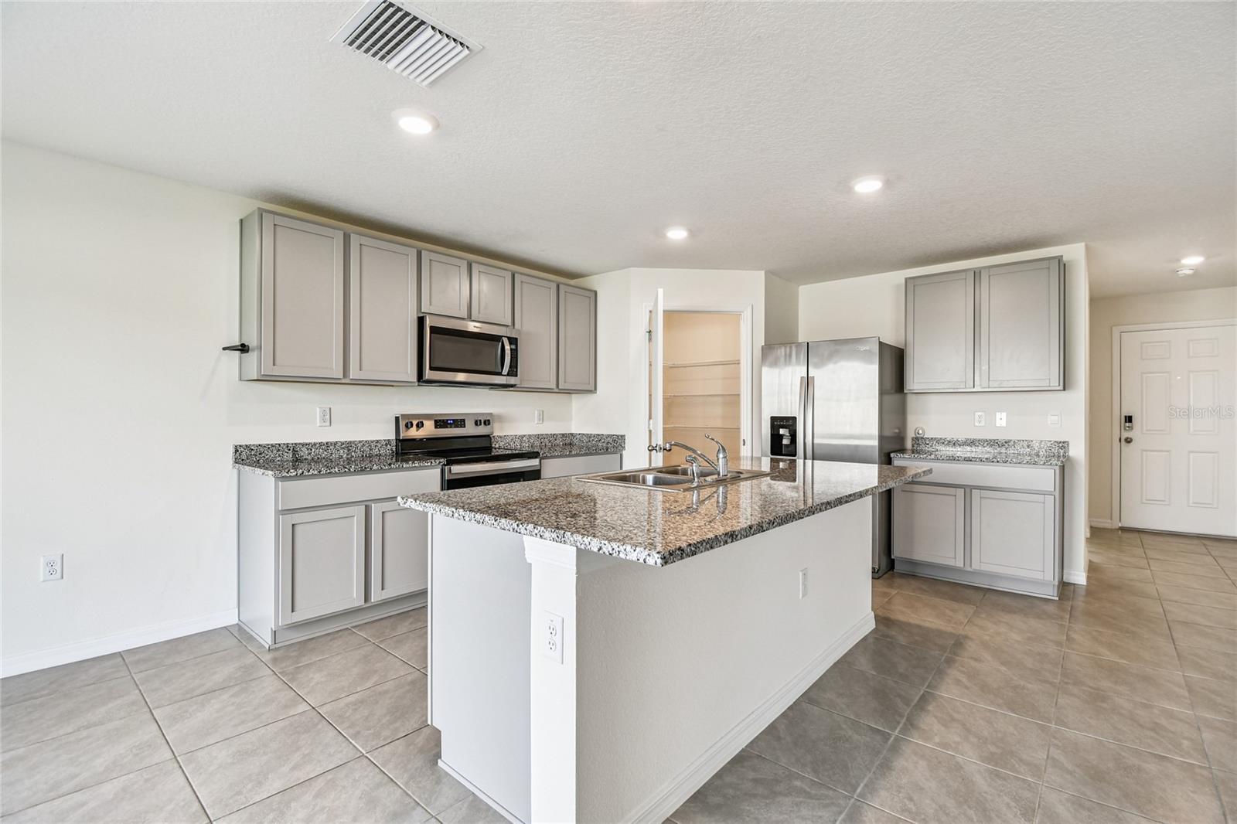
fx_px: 515
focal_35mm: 15
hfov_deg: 100.4
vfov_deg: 77.3
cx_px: 618
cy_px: 412
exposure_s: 1/13
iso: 100
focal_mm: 10
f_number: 7.1
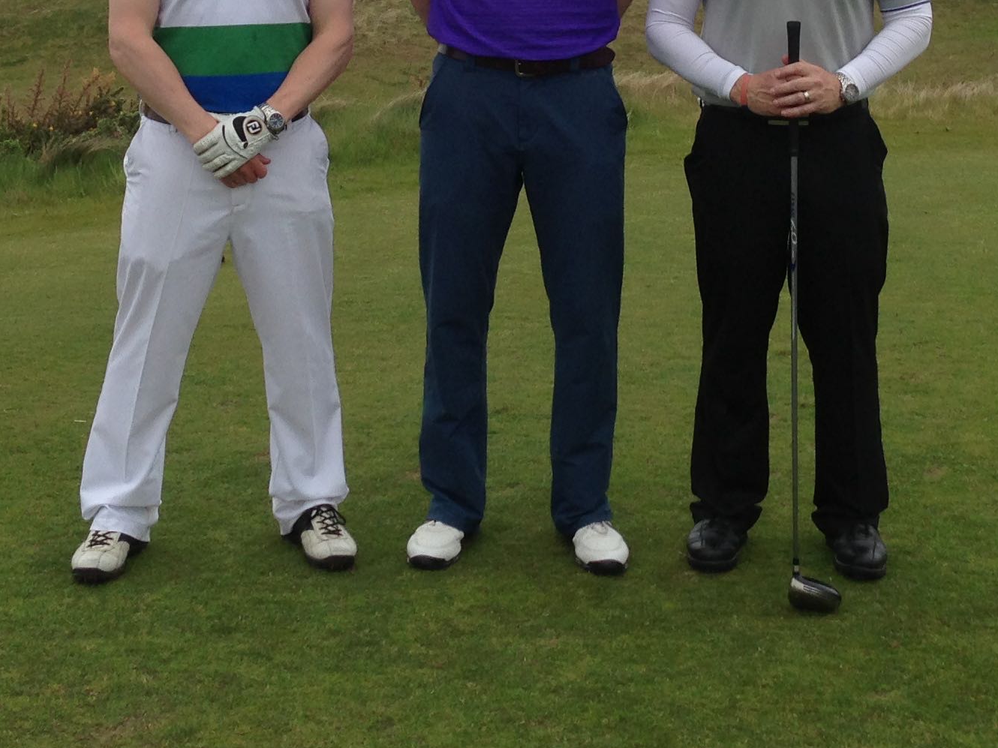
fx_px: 2335
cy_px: -7
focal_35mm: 81
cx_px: 442
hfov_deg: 24.1
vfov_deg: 17.8
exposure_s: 1/861
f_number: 2.4
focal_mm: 4.13
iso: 50
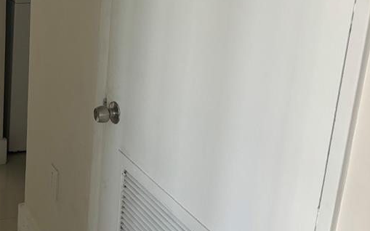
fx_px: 655
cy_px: 66
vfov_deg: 19.9
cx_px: 52
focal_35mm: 65
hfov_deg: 30.4
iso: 80
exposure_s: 1/121
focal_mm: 5.96
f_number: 1.6
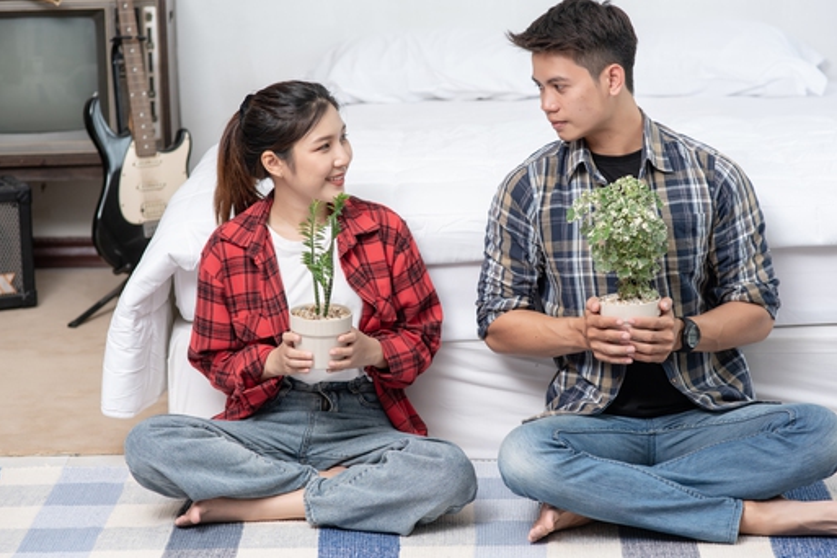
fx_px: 2464
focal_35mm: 106
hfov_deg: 19.3
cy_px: 270
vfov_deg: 12.9
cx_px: 465
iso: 200
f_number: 2.8
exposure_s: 1/250
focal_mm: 85
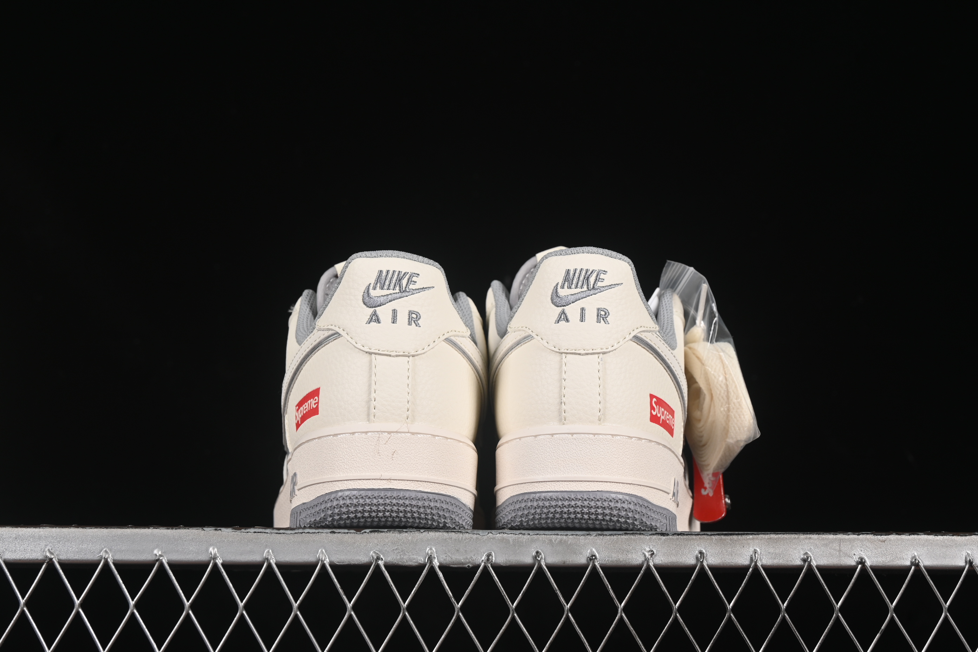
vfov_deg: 18.2
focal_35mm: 75
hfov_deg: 27.0
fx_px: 2037
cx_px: 489
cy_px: 326
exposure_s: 1/80
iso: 160
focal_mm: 50
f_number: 8
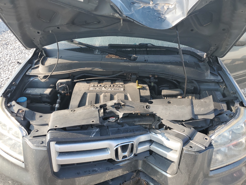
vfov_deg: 53.1
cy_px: 92
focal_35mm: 26
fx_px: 185
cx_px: 123
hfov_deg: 67.3
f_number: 1.5
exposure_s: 1/556
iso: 50
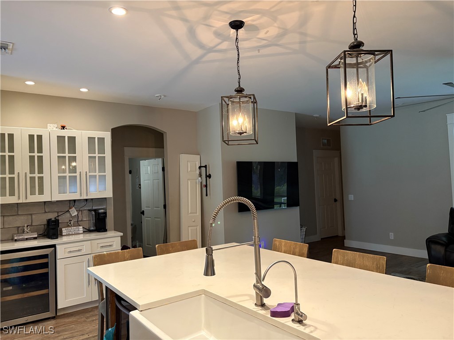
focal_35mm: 26
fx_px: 341
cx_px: 227
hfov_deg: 67.3
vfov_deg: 53.1
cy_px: 170
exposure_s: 1/60
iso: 320
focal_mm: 5.96
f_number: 1.6
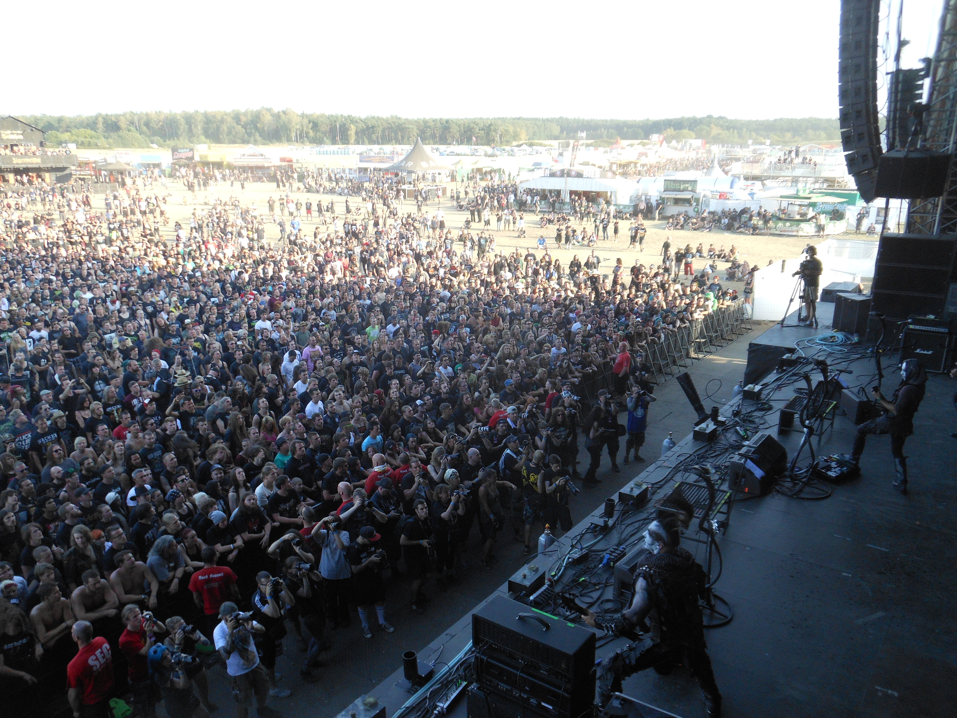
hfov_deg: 61.7
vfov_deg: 48.2
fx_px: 802
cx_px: 478
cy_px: 359
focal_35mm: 29
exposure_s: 1/250
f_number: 3.3
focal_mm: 5.2
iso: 125
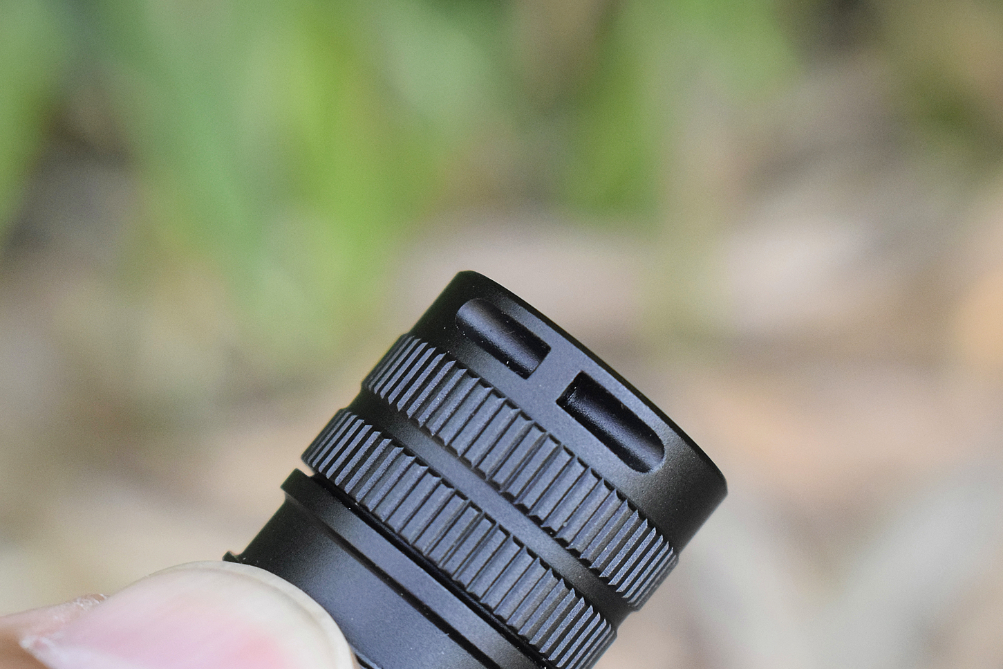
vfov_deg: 12.0
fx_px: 3167
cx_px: 534
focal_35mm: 114
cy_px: 424
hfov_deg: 18.0
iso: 3200
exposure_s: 1/250
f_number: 8
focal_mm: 55
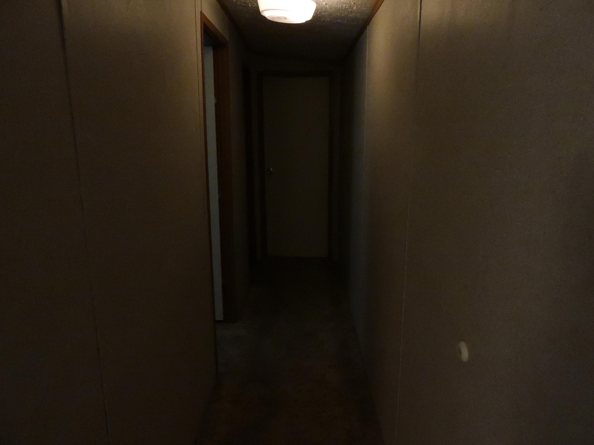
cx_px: 297
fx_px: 412
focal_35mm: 24
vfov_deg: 56.8
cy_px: 222
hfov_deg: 71.6
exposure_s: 1/125
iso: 1600
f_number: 3.3
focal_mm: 4.3
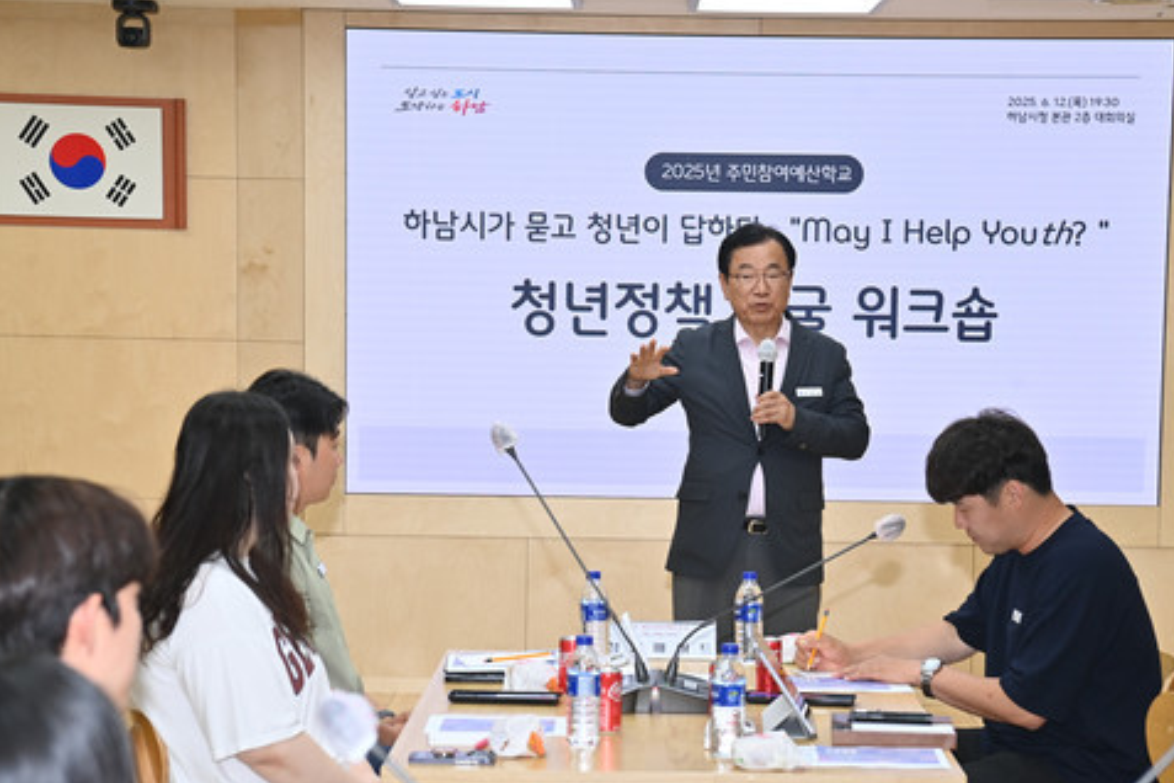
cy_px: 490
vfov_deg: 15.5
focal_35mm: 88
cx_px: 674
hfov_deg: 23.1
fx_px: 2870
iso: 800
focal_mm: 70
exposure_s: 1/200
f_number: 5.6
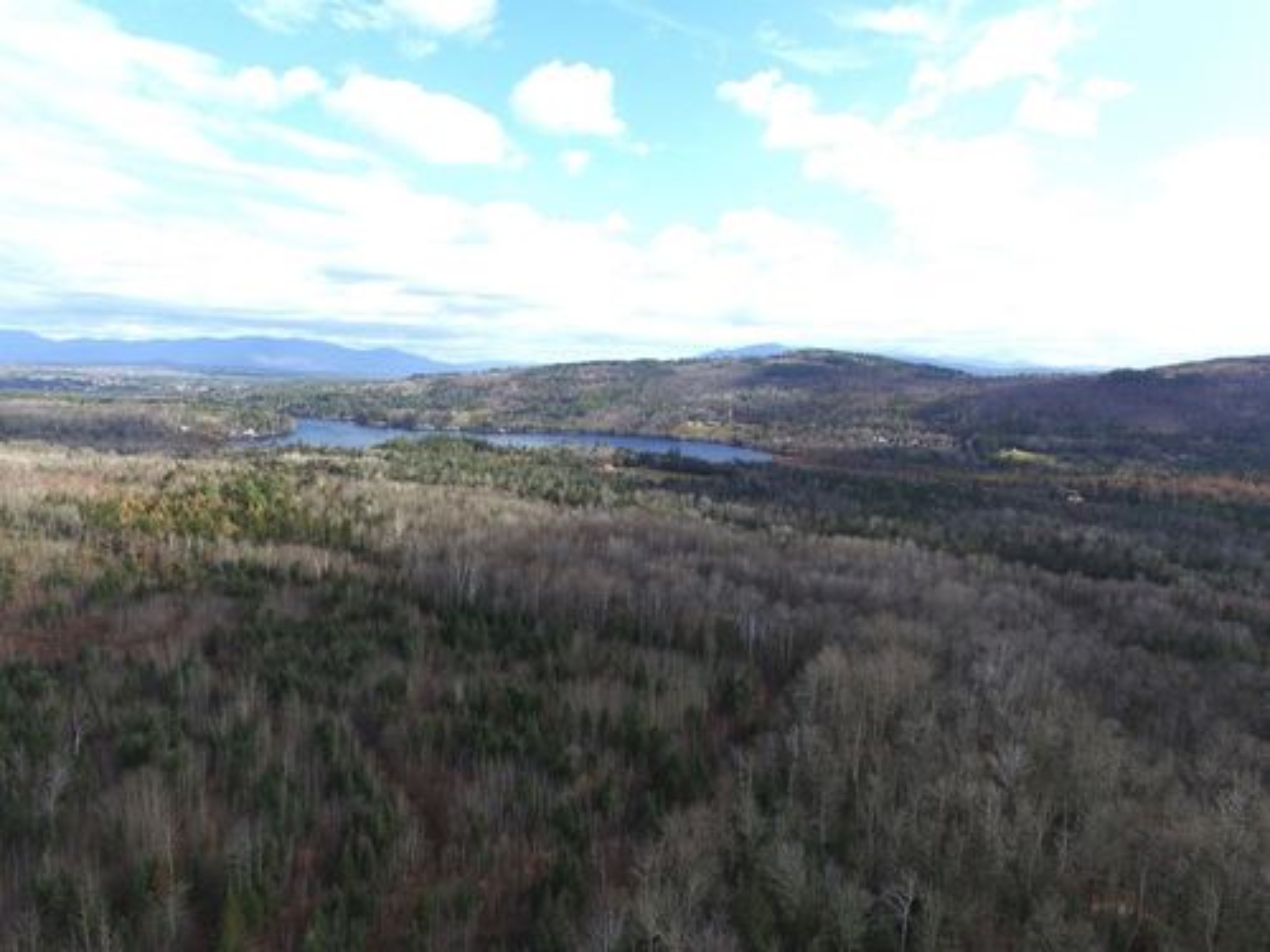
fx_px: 734
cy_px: 476
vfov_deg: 66.0
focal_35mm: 20
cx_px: 635
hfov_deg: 81.7
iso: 100
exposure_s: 1/965
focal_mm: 3.61
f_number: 2.8
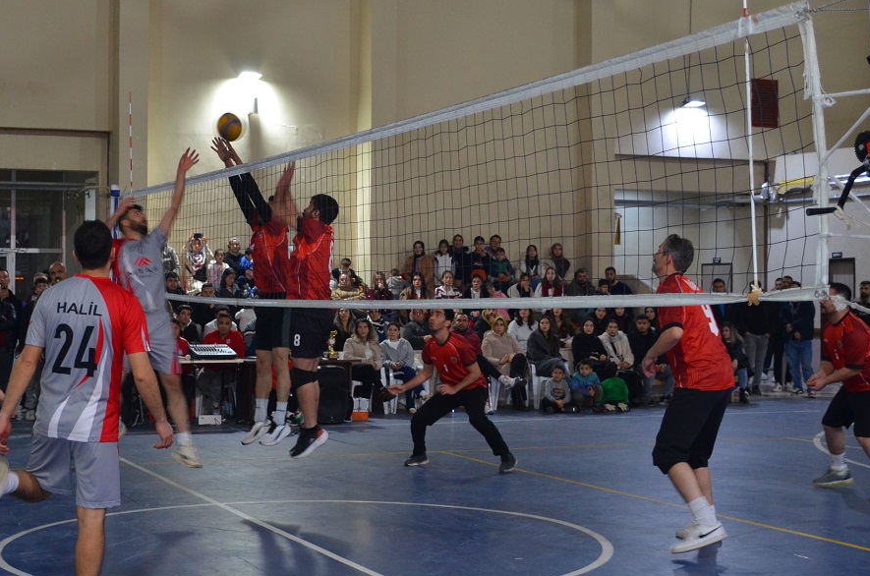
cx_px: 359
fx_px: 1471
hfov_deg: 32.9
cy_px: 259
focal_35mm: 61
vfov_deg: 22.1
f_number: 3.8
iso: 800
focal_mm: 24
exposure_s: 1/60
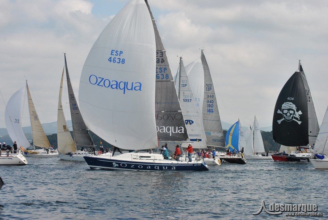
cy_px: 110
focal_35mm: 82
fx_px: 753
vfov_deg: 16.6
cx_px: 164
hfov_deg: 24.6
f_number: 8
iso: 100
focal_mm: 55
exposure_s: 1/250
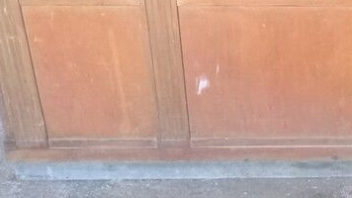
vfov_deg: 15.8
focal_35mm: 76
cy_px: 36
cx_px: 339
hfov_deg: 26.6
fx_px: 709
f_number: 2.2
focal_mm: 3.3
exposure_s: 1/33
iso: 200
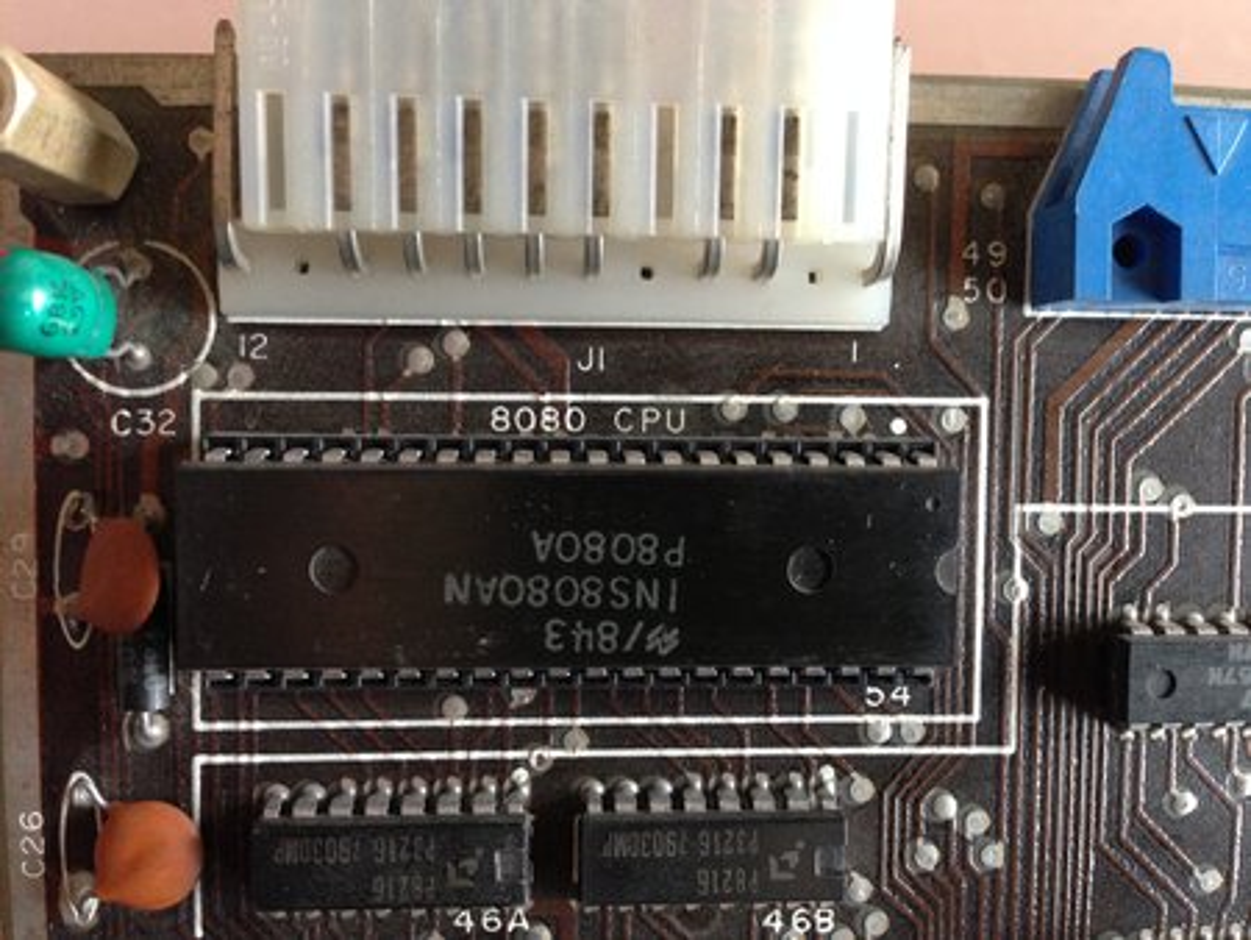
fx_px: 1193
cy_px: 470
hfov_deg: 55.3
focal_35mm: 33
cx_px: 626
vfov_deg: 43.0
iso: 320
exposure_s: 1/20
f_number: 2.4
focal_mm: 4.12
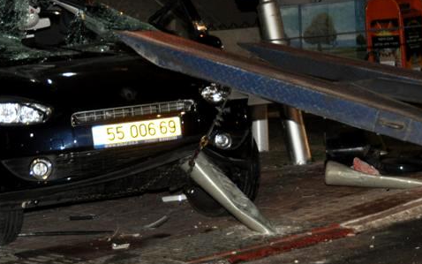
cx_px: 185
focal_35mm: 144
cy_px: 97
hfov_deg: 14.5
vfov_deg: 9.1
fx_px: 1657
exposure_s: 1/60
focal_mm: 44
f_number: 4.5
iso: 800
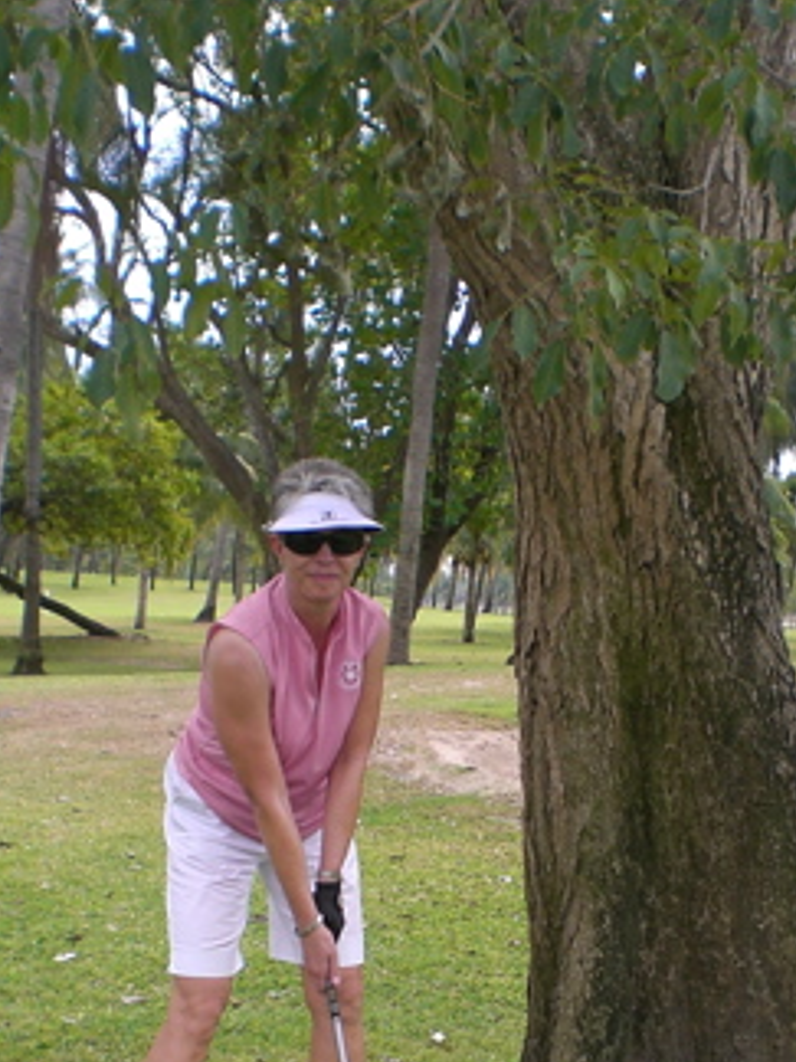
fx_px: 2300
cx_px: 423
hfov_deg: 19.6
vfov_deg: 25.4
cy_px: 901
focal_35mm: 75
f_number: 4.4
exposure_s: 1/160
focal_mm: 6.3
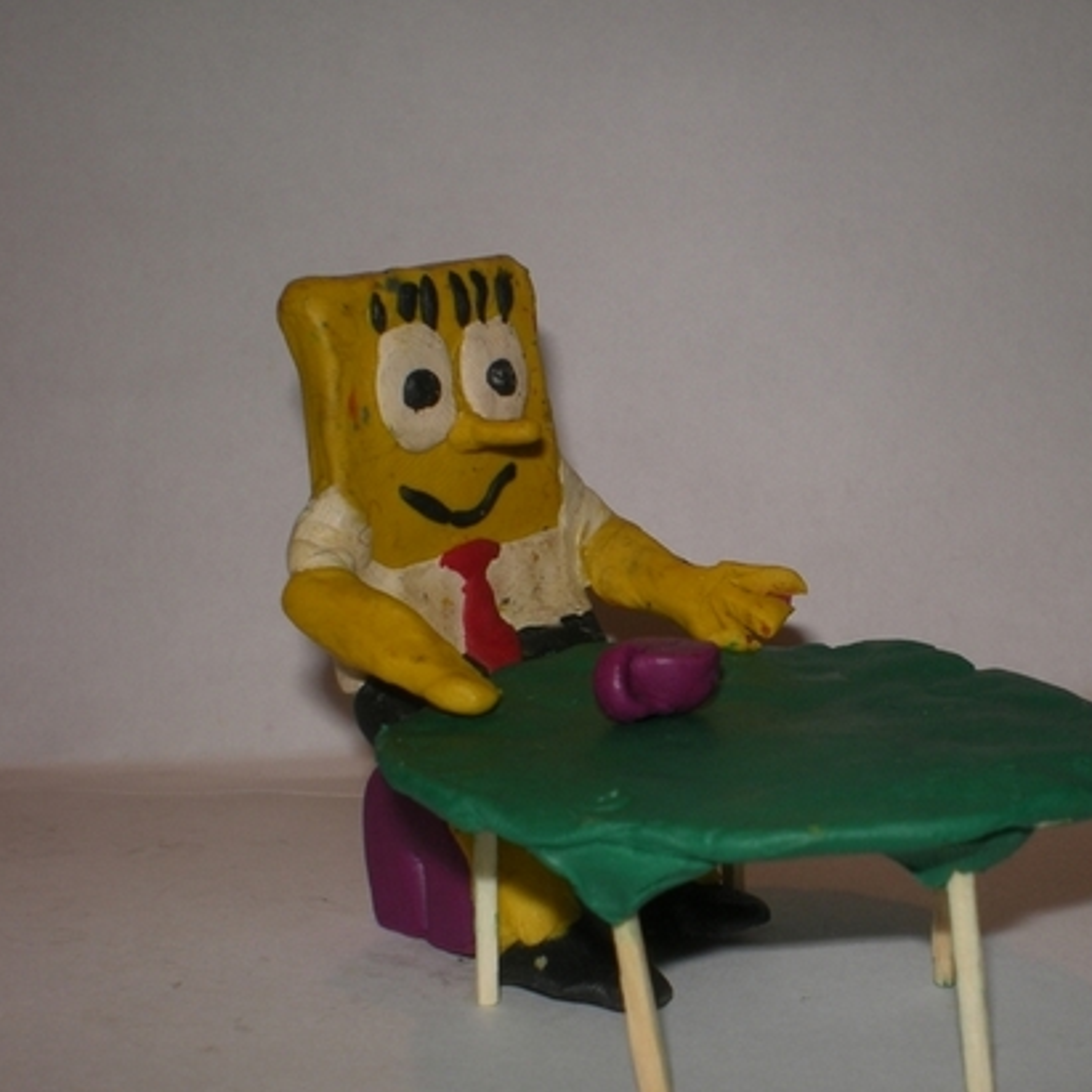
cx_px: 701
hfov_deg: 34.4
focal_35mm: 49
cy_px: 537
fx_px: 1749
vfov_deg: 34.7
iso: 64
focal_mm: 6.3
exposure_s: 1/30
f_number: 4.6
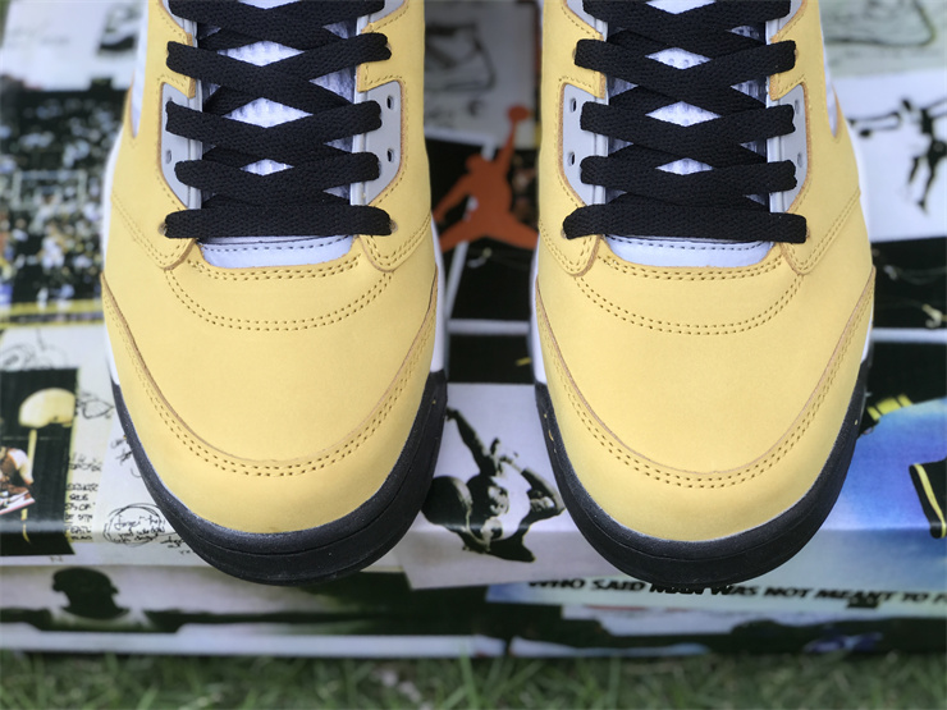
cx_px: 474
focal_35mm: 57
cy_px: 355
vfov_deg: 25.7
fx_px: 1559
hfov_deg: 33.8
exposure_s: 1/130
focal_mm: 6.6
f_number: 2.8
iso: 20
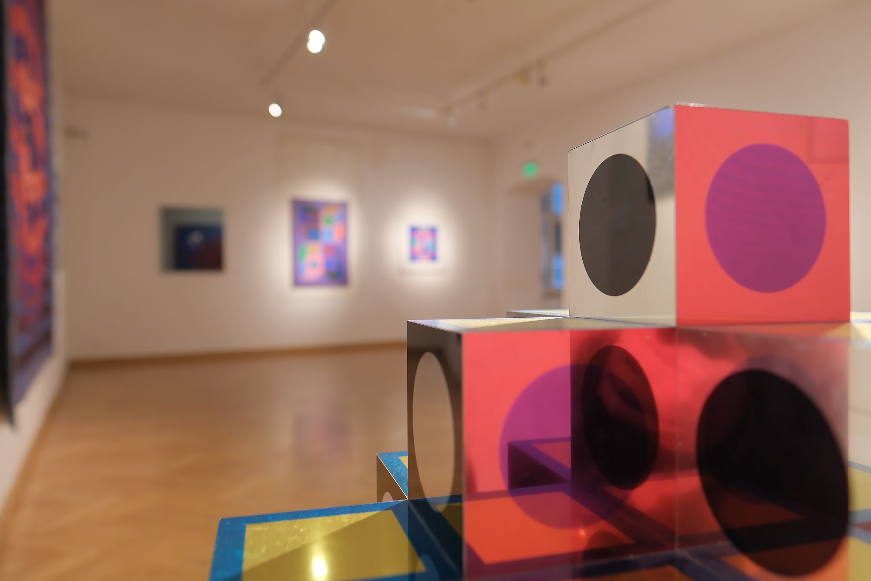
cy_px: 290
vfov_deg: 53.1
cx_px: 436
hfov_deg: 73.7
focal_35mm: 24
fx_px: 581
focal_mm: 16
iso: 400
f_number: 2.5
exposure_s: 1/10
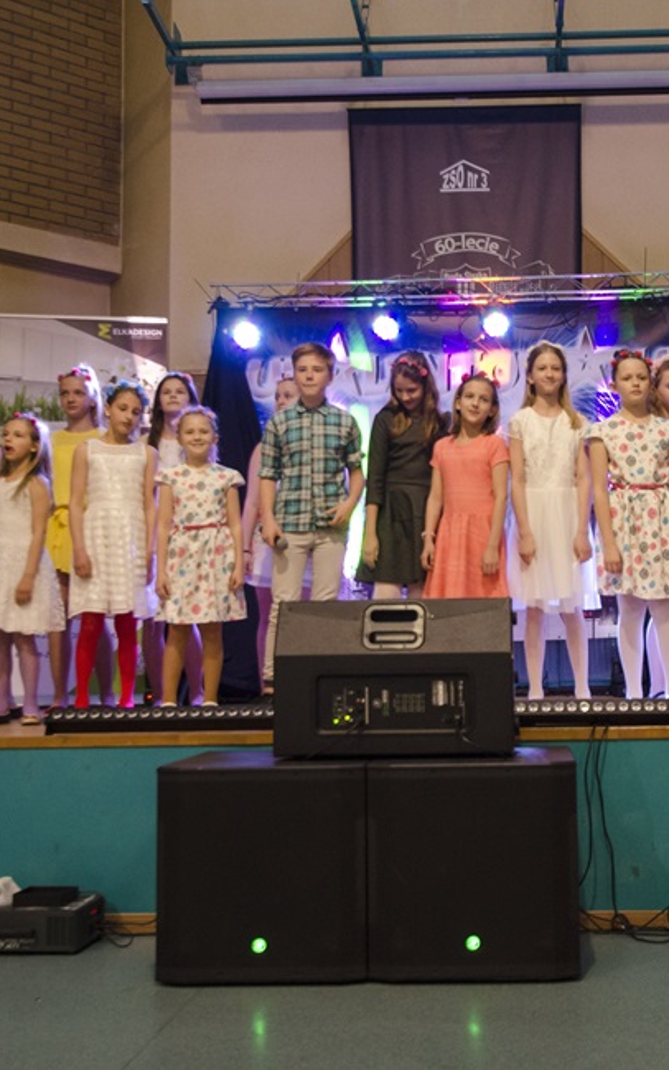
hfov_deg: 27.1
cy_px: 526
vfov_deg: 42.6
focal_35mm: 47
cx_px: 484
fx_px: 1370
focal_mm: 20
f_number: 3.5
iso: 1600
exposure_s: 1/40
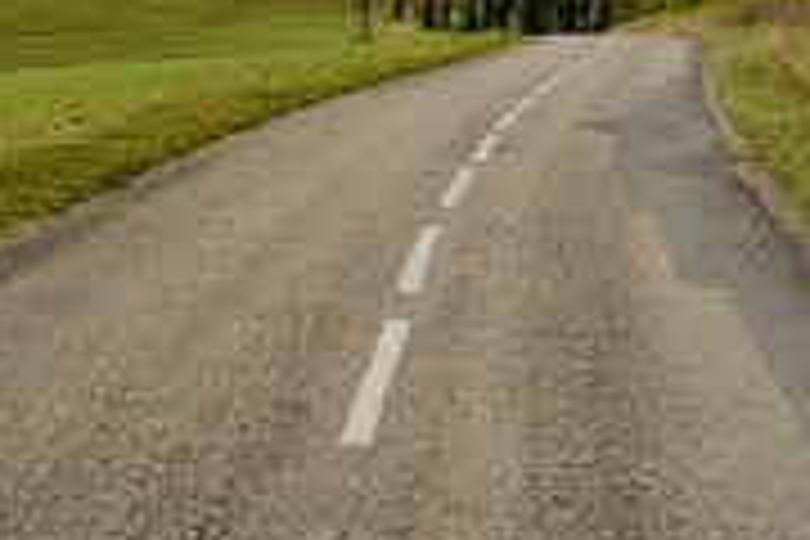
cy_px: -27
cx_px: 135
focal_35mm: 105
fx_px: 2362
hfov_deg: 19.2
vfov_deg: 12.8
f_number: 14
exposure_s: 1/320
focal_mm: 45
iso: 200
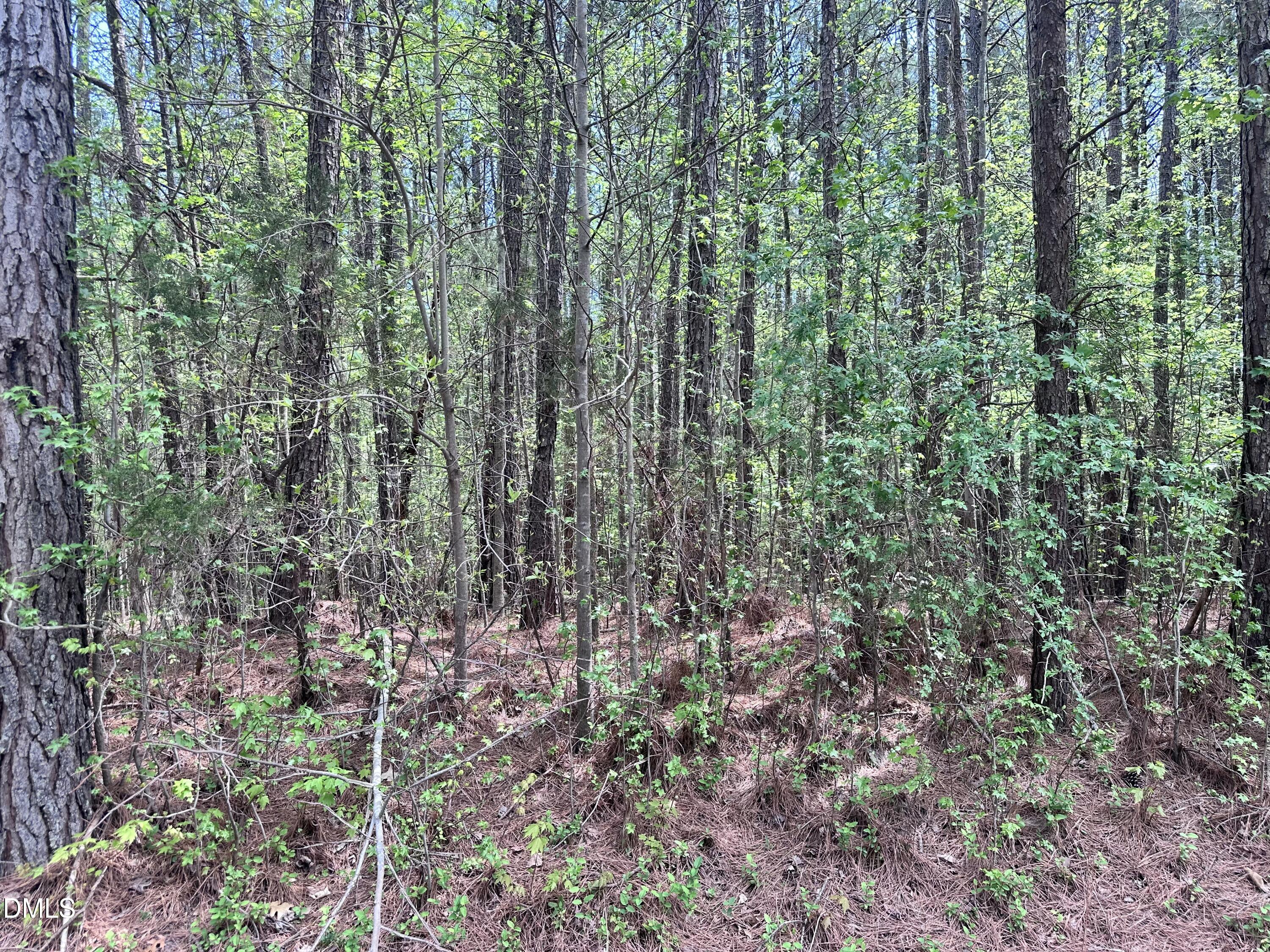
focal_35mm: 24
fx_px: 881
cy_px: 476
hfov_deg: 71.6
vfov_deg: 56.8
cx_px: 635
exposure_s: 1/284
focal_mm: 6.86
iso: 80
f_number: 1.78
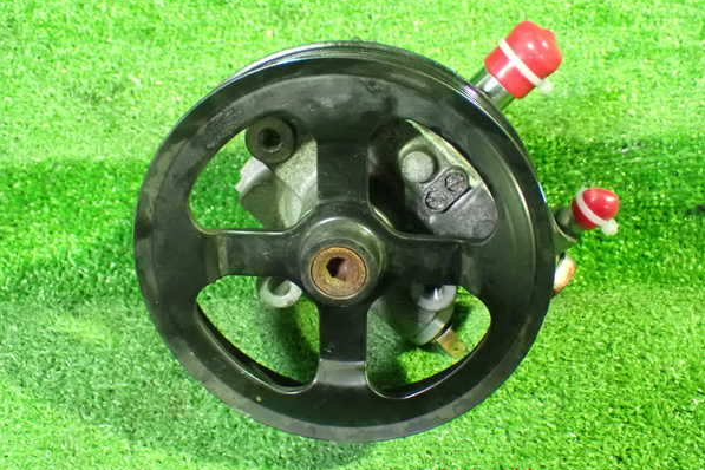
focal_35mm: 46
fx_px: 901
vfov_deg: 29.2
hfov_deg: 42.7
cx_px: 353
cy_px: 230
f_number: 2.9
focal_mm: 7.84
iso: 1600
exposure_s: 1/20
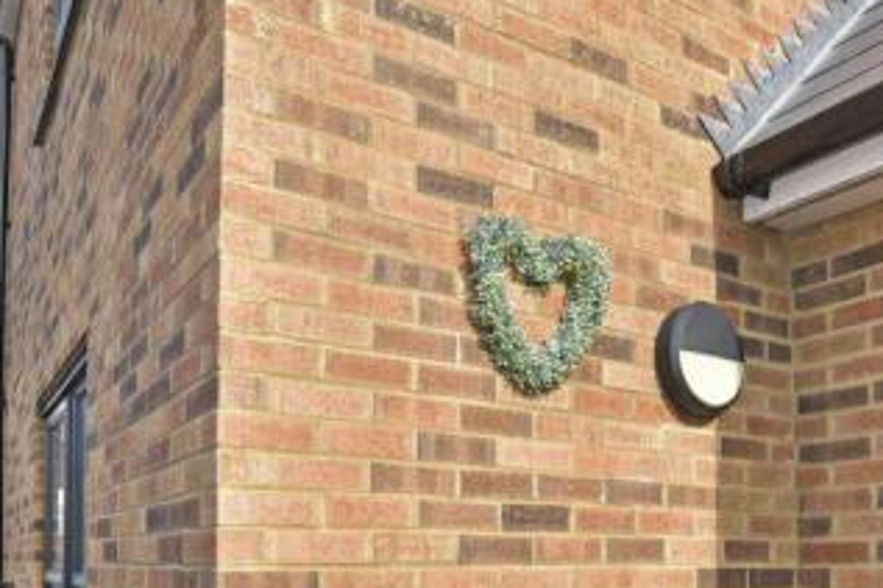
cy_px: 534
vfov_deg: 39.2
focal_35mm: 31
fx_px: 760
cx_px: 366
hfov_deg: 59.9
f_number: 8
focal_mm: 10
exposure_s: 1/125
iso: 125
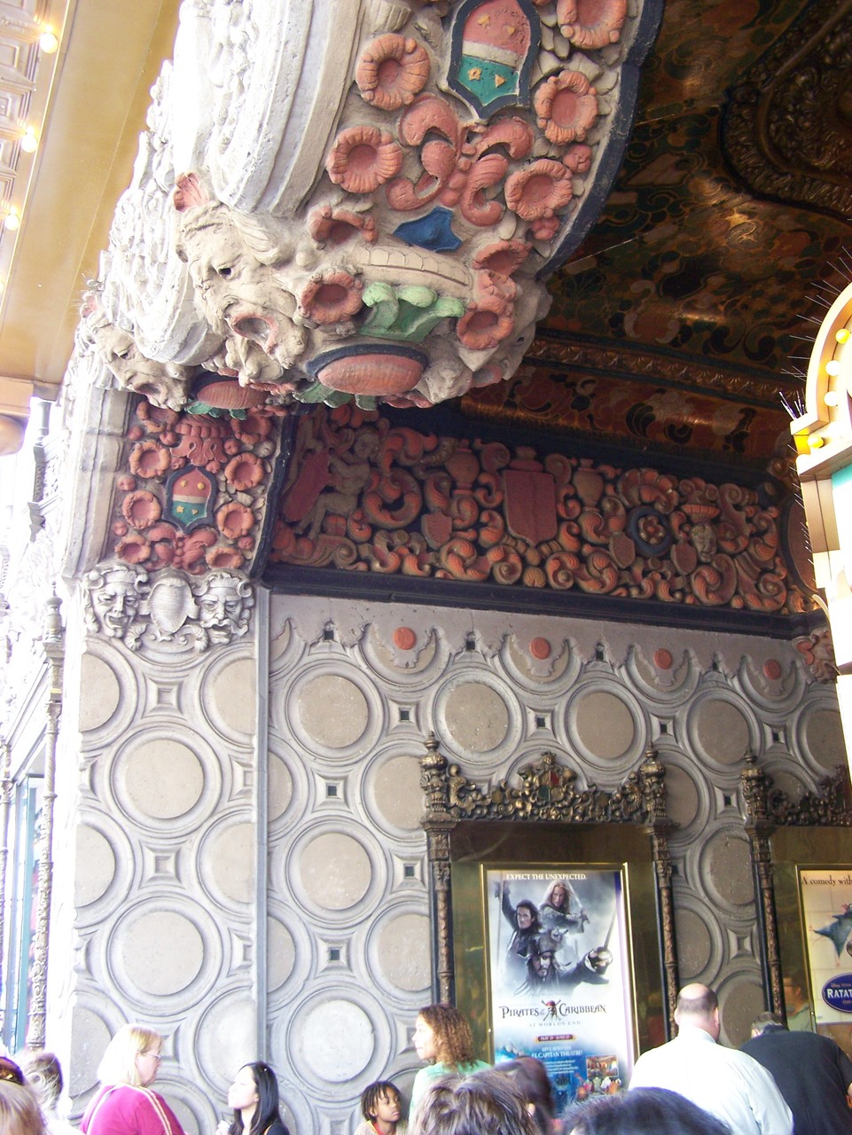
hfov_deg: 37.7
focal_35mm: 38
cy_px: 568
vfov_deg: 49.0
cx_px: 426
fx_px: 1246
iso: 160
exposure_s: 1/25
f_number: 2.8
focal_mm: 6.3
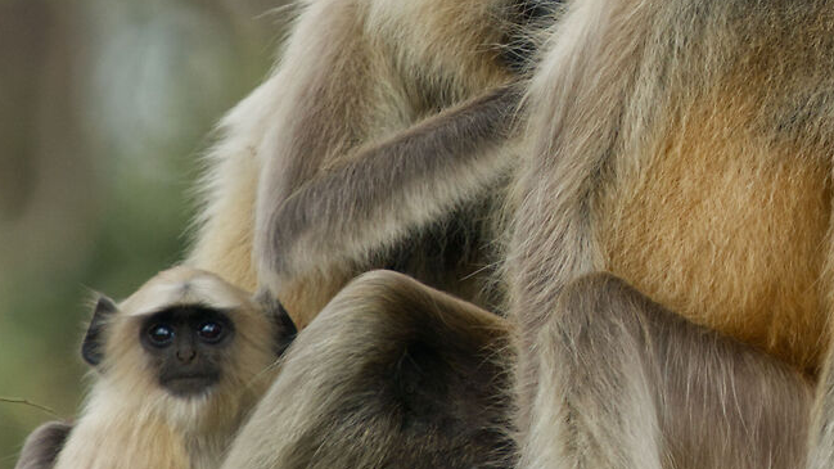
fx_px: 51414
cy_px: -66
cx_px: 1186
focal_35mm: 2325
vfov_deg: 0.5
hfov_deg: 0.9
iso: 640
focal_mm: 600
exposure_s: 1/320
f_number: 7.1
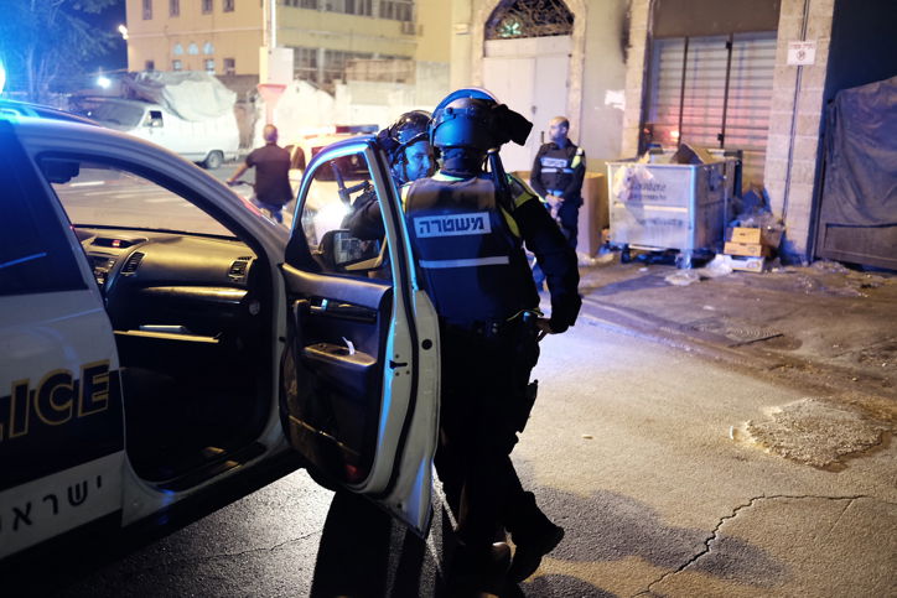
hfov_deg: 54.4
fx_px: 872
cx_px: 448
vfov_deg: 37.9
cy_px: 299
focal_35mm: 35
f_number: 1.4
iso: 2000
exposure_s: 1/30
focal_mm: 23
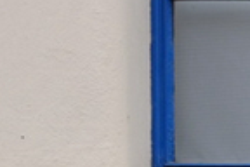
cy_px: 397
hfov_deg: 8.2
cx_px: 656
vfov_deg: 5.8
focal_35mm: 227
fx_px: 1576
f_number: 6.4
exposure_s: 1/420
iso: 400
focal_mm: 27
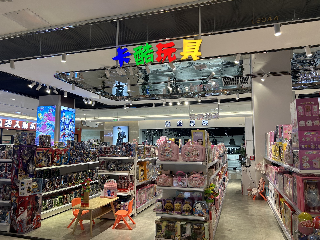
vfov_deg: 53.1
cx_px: 160
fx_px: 240
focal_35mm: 26
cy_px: 120
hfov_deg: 67.3
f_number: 1.5
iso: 64
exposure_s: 1/100
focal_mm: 5.7
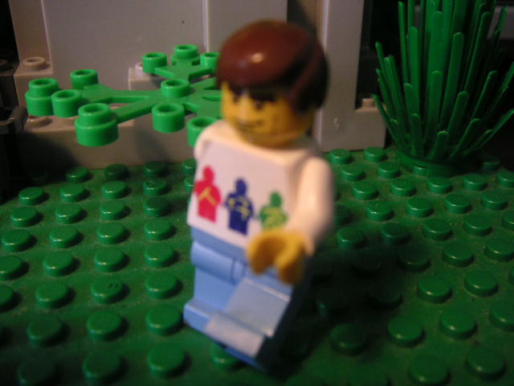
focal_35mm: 38
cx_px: 257
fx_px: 564
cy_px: 193
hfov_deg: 49.0
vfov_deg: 37.7
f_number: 2.8
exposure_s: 1/10
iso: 100
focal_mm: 6
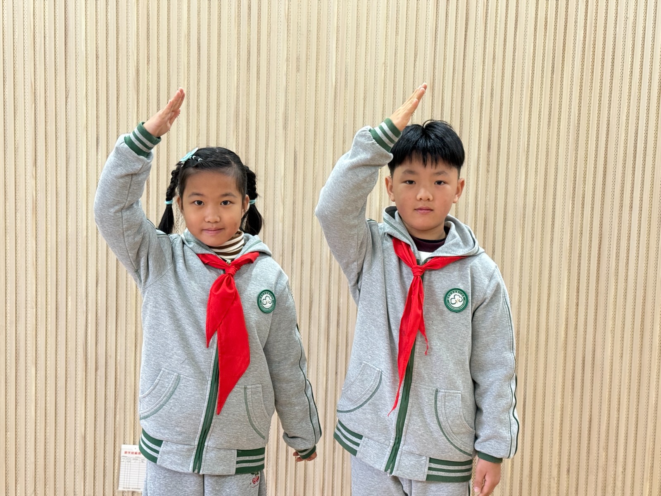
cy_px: 248
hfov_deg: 39.7
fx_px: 917
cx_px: 330
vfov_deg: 30.3
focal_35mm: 48
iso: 500
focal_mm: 6.76
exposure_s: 1/33
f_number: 1.78
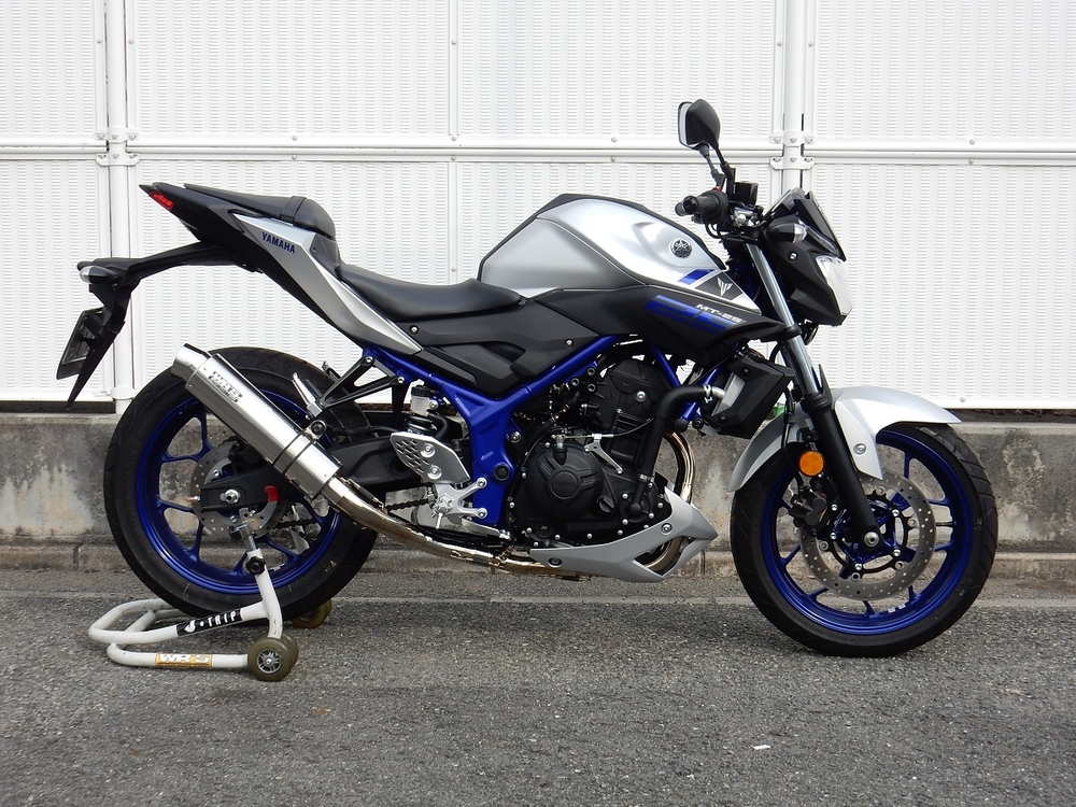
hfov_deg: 37.5
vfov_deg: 28.6
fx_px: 1585
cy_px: 404
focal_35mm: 51
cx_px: 538
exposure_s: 1/400
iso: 125
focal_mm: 9
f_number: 4.5
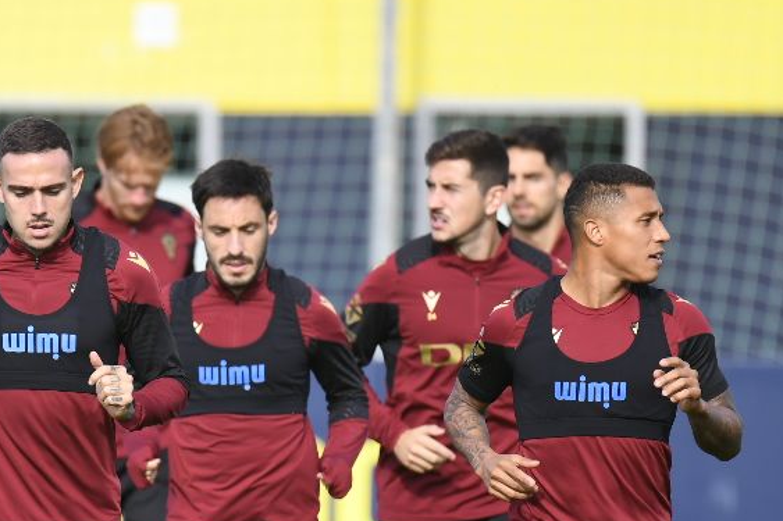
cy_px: 486
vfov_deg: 1.6
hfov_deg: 2.4
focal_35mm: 863
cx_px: 4
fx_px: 18764
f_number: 4
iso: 320
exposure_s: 1/2500
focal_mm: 300
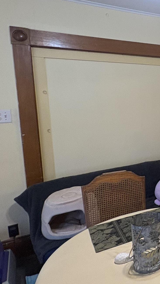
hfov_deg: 23.6
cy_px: 121
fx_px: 272
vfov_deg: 55.1
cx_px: 259
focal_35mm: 36
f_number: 2.2
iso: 320
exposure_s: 1/60
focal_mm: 2.22
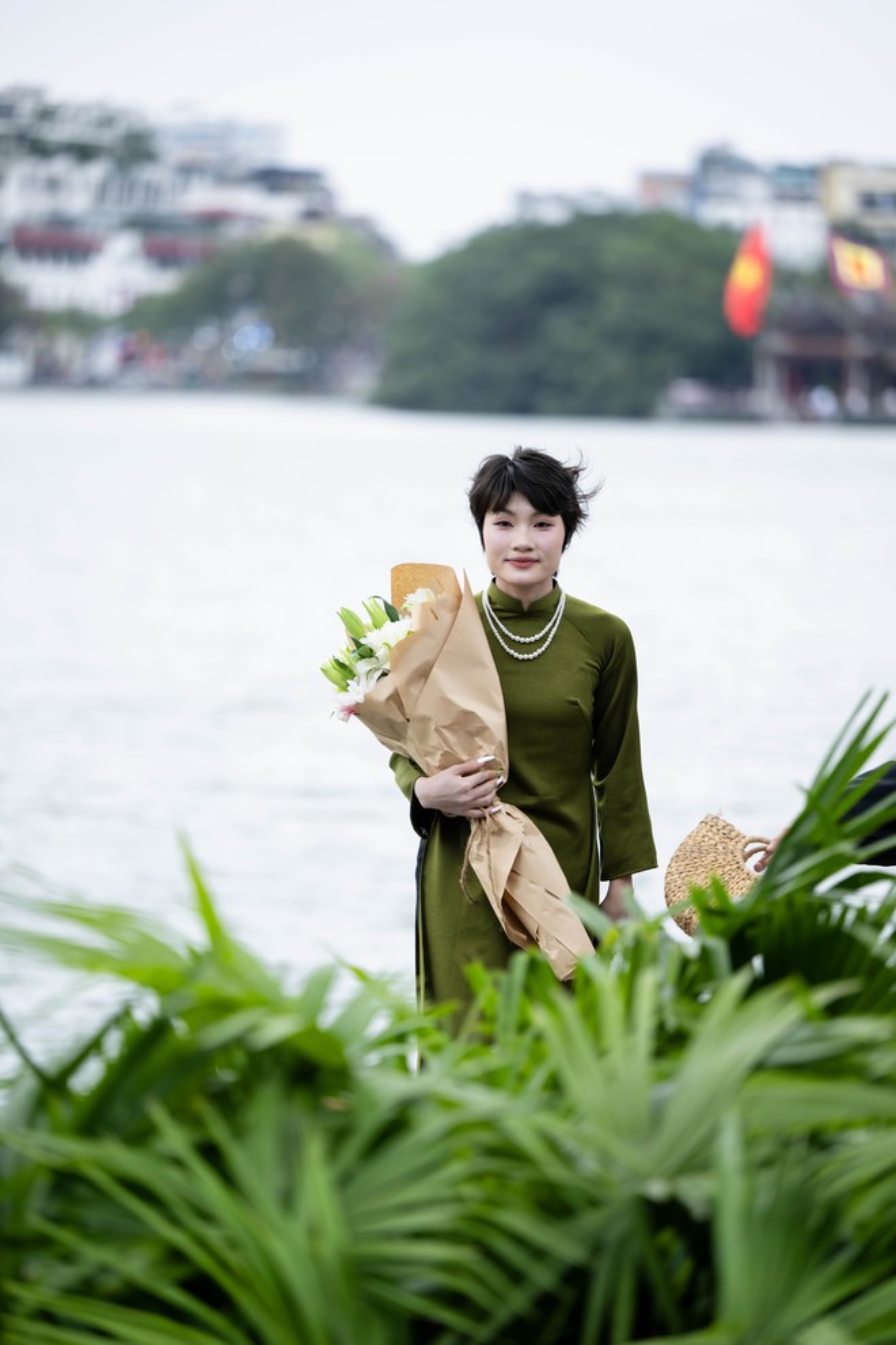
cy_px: 672
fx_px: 5786
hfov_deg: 8.9
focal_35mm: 155
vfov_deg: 13.2
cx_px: 448
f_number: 2.8
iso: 320
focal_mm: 155
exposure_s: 1/250
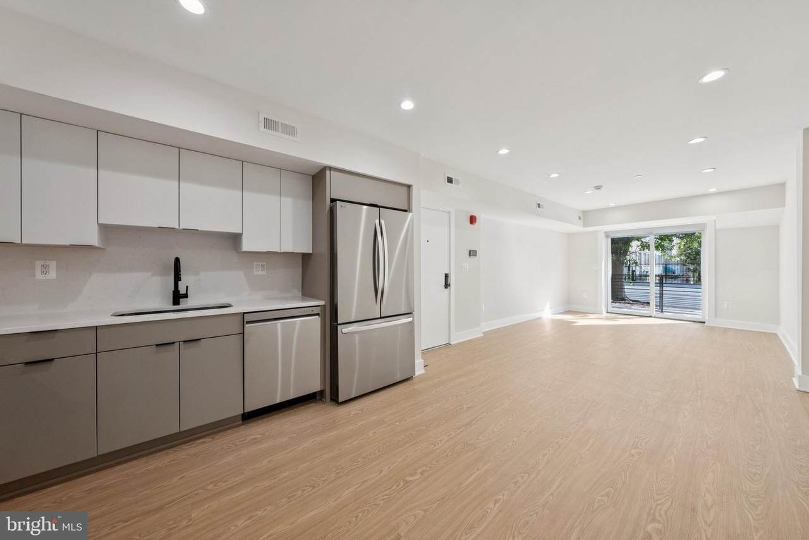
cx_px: 404
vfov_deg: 90.0
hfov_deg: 112.6
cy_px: 270
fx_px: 270
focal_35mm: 12
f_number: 7.1
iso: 640
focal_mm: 12
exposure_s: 1/125
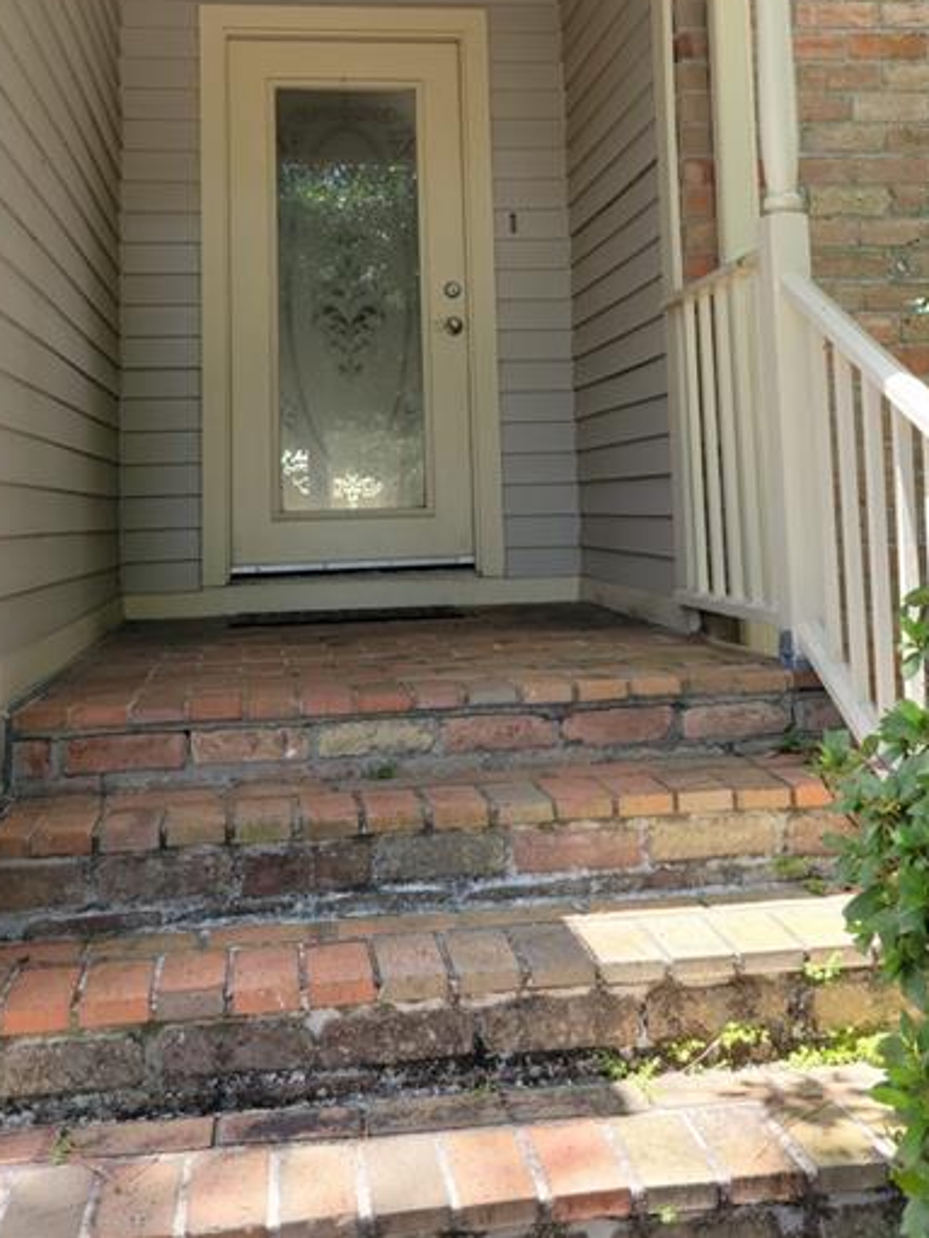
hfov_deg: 34.3
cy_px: 314
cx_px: 435
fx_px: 1503
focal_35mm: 42
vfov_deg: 43.4
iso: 32
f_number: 2
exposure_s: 1/120
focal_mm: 5.9
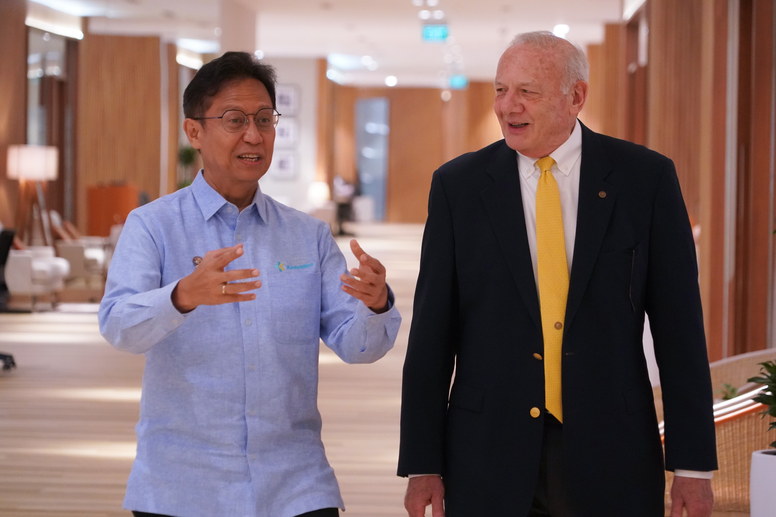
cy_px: 258
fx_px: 3449
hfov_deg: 12.8
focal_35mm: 160
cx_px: 388
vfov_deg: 8.6
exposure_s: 1/125
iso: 6400
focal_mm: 160
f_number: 6.3
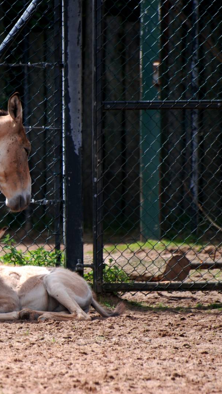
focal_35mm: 707
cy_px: 197
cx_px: -25
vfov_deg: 3.1
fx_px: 7396
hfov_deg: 1.7
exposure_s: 1/500
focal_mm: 300
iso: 250
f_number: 5.6
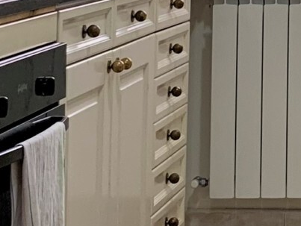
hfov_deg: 11.5
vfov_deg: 8.7
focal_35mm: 165
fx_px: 1436
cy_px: -140
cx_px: 454
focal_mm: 4.25
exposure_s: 1/60
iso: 100
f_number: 1.8
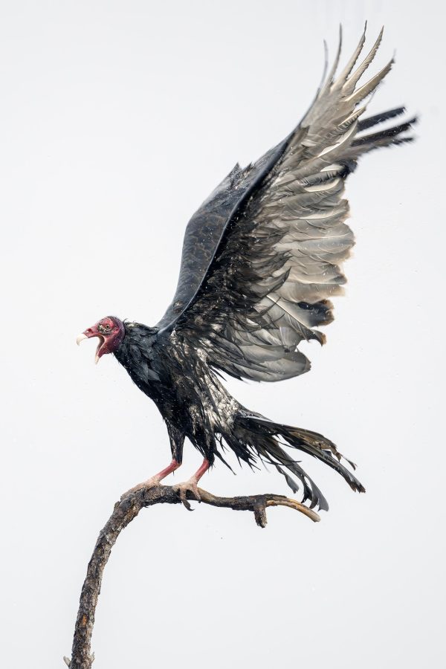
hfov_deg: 1.7
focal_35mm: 800
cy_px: 334
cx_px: 223
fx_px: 14866
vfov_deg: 2.6
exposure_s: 1/640
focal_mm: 800
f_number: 8
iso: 6400
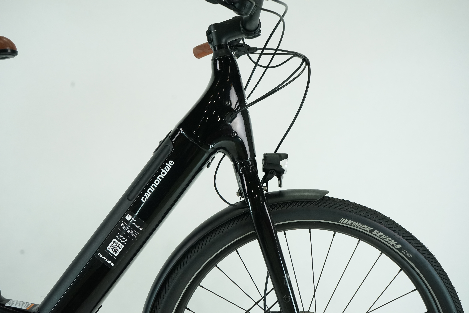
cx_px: 234
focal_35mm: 34
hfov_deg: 55.8
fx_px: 443
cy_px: 156
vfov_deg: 38.9
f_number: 7.1
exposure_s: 1/200
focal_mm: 34
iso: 2500
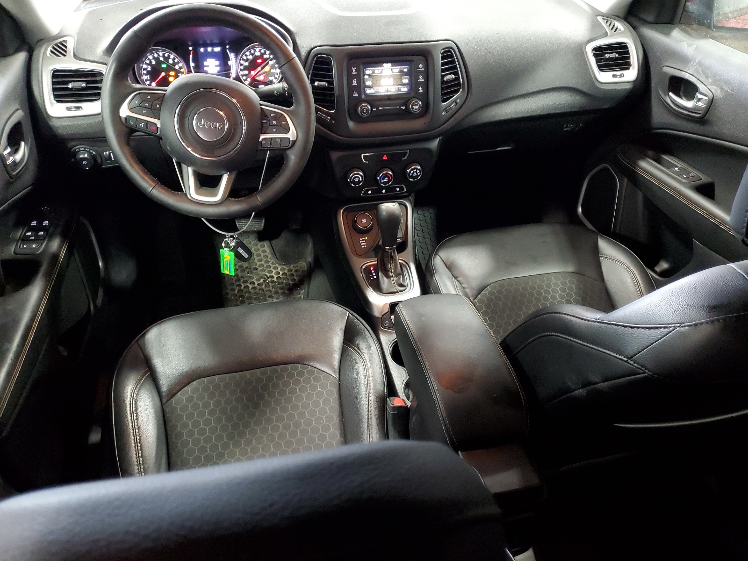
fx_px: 562
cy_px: 280
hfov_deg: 67.3
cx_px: 374
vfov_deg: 53.1
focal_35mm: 26
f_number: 1.5
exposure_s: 1/15
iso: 309
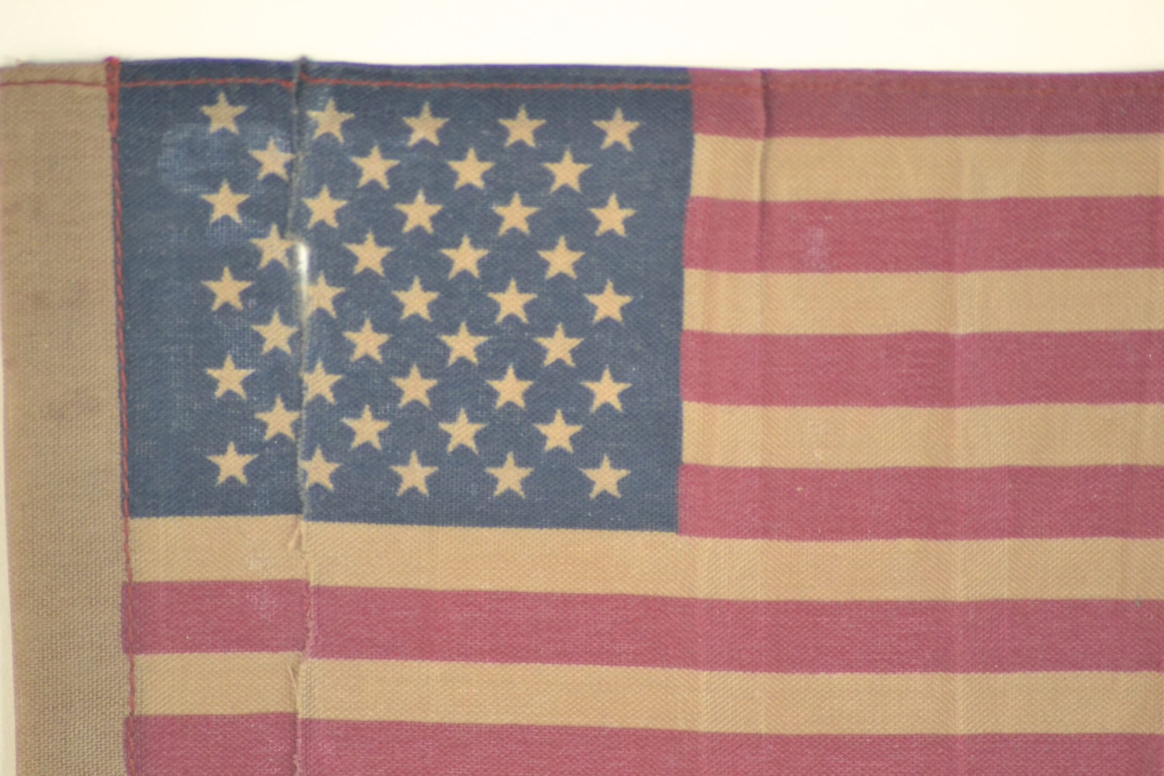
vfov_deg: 3.1
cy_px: 388
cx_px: 582
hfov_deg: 4.6
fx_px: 14550
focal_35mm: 450
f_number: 5.6
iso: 3200
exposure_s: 1/200
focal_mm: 300
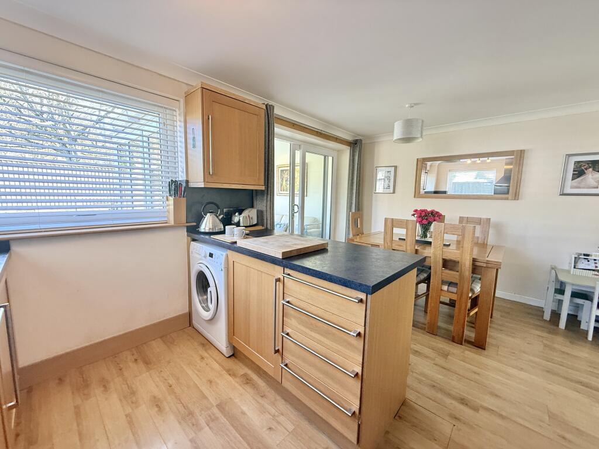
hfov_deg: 102.1
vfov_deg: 85.7
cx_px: 300
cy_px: 224
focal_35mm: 14
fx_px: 242
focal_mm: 2.22
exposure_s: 1/60
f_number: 2.2
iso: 400
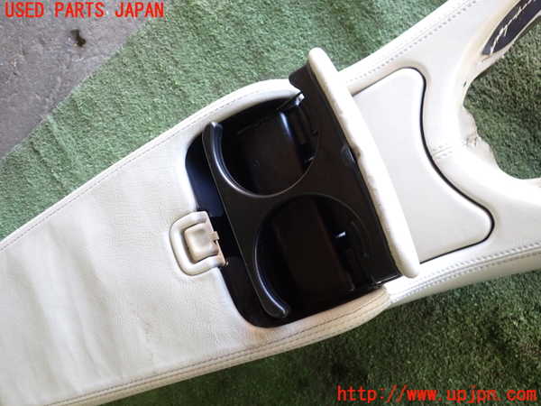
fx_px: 469
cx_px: 270
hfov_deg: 60.0
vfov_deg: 46.8
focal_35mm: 30
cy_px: 203
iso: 200
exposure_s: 1/30
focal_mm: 5.4
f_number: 2.3
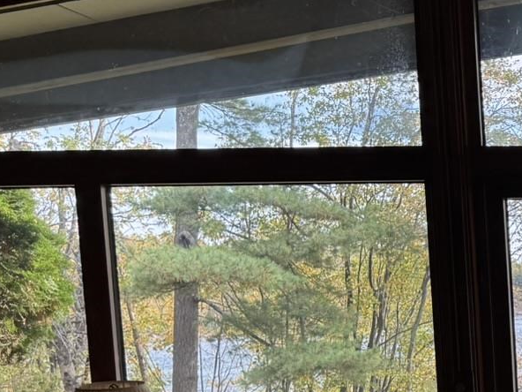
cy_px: 437
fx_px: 1252
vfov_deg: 17.2
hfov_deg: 19.9
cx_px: 814
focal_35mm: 83
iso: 80
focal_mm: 6.76
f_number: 1.78
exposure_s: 1/407
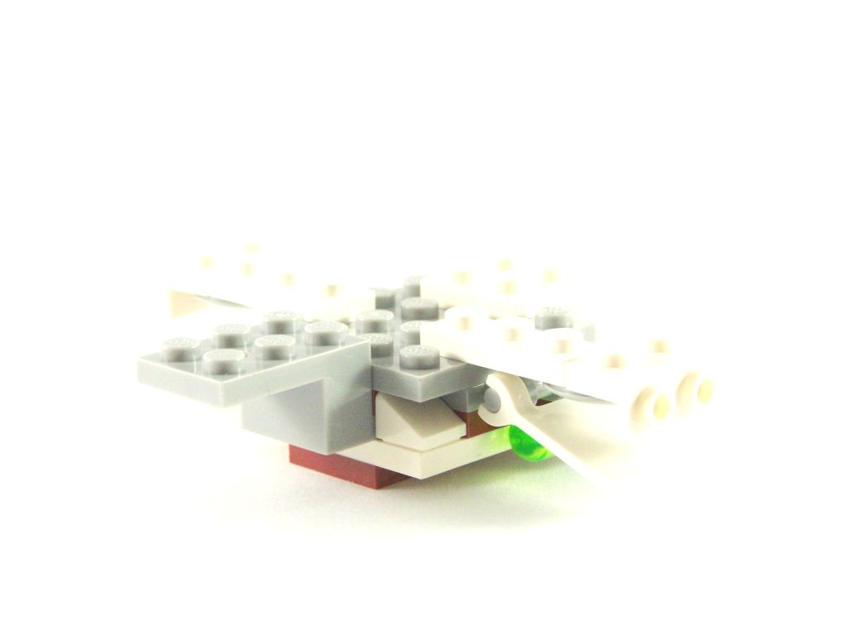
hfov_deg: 18.7
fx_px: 2569
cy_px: 318
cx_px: 424
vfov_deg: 14.1
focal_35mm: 105
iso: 400
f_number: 4
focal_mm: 17.5
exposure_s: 1/90
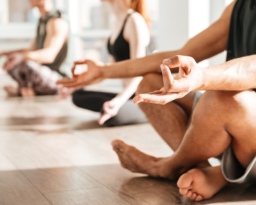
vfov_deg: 19.2
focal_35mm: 80
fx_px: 606
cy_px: 102
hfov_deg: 23.8
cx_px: 151
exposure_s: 1/320
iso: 250
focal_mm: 70
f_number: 4
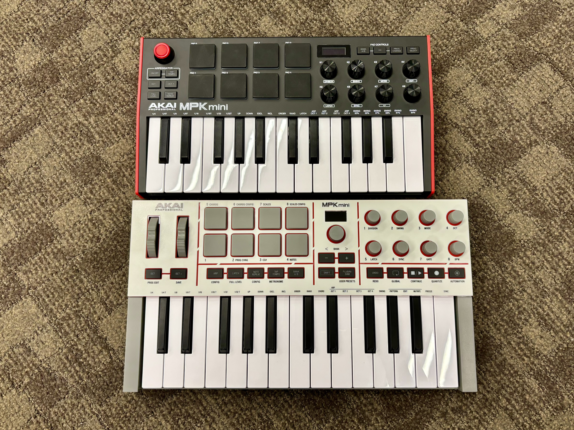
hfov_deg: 67.3
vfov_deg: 53.1
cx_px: 287
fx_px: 431
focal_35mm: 26
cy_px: 215
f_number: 1.6
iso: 100
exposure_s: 1/121
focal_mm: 5.96
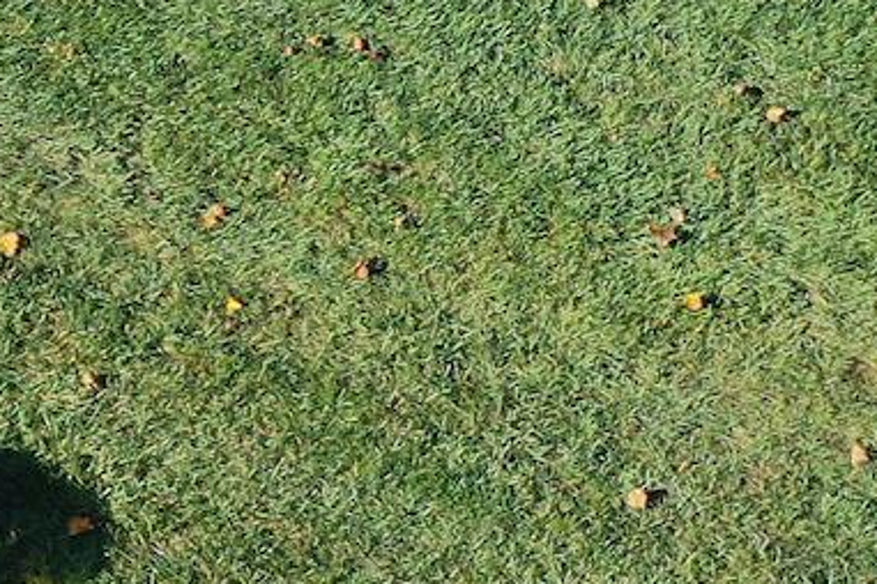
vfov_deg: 9.3
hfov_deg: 11.4
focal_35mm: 147
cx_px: -1282
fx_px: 3581
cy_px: 56
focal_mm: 10.26
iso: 100
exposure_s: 1/320
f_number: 5
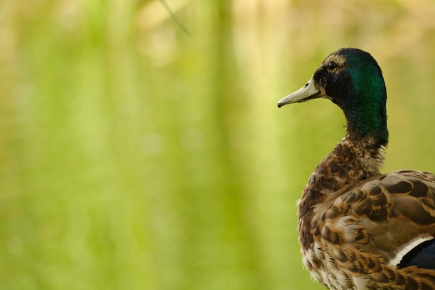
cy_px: 214
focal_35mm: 709
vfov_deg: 1.9
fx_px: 8569
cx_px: 328
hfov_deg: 2.9
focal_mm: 300
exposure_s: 1/250
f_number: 5.6
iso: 640
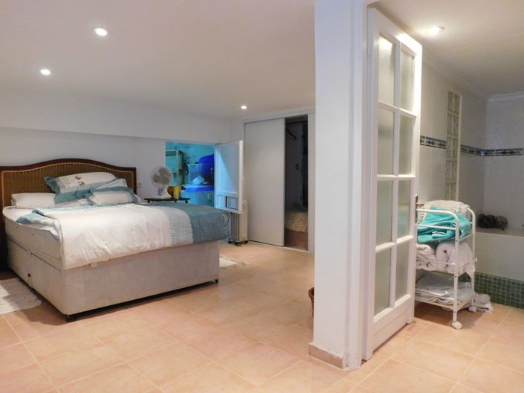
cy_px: 196
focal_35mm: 23
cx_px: 262
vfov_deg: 58.8
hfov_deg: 74.0
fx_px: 348
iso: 400
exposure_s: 1/25
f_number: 3
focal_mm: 4
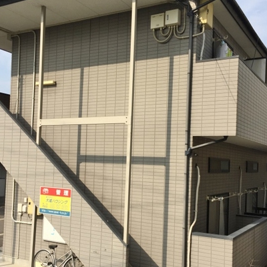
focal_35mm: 41
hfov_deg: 40.9
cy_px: 155
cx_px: 140
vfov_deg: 40.8
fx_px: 358
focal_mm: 4.15
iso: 32
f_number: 2.2
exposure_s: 1/1799
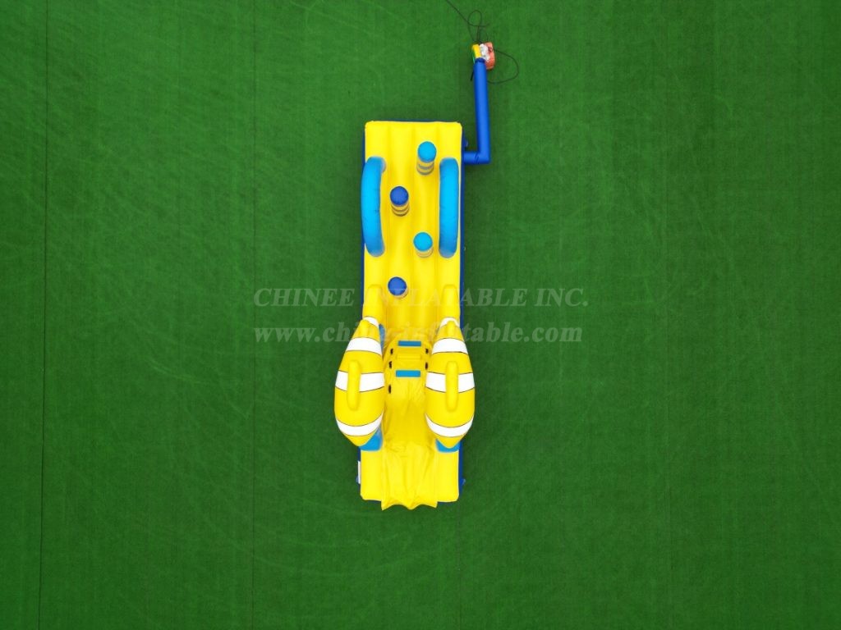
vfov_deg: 56.8
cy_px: 315
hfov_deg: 71.6
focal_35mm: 24
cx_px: 420
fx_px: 583
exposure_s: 1/500
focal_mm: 6.72
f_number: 1.7
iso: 110
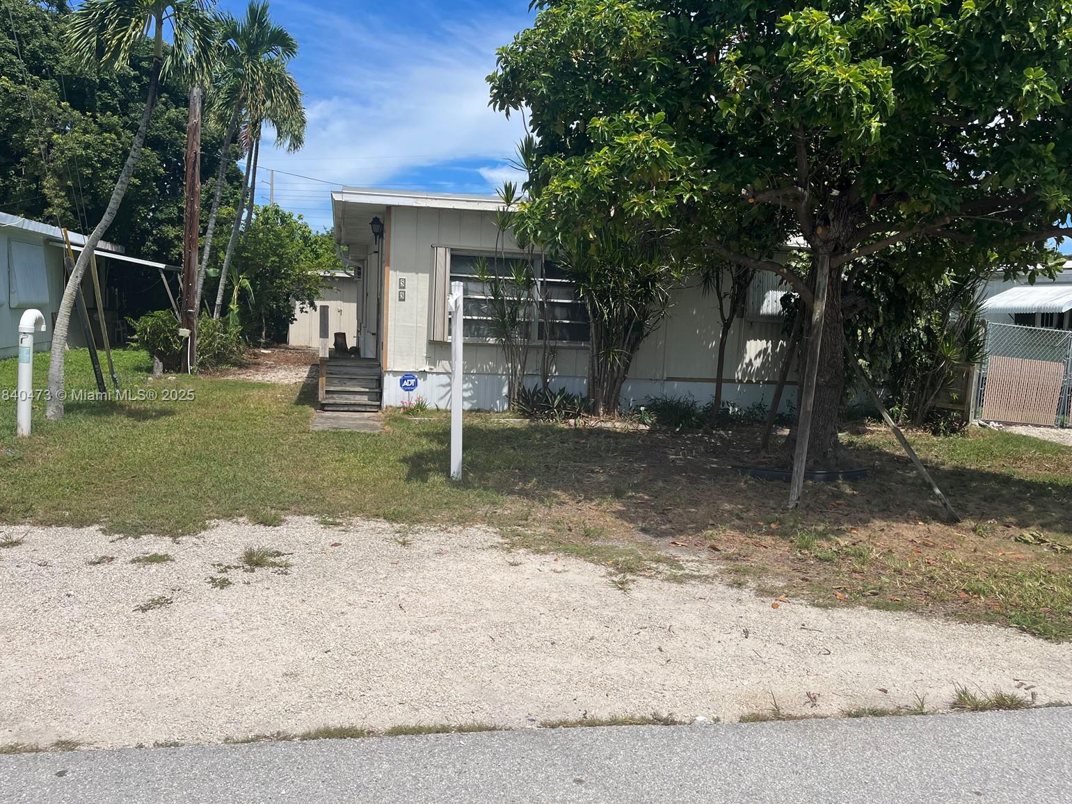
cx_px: 529
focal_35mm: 27
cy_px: 396
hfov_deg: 65.3
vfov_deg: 51.4
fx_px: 836
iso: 50
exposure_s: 1/5319
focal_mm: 5.1
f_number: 1.6
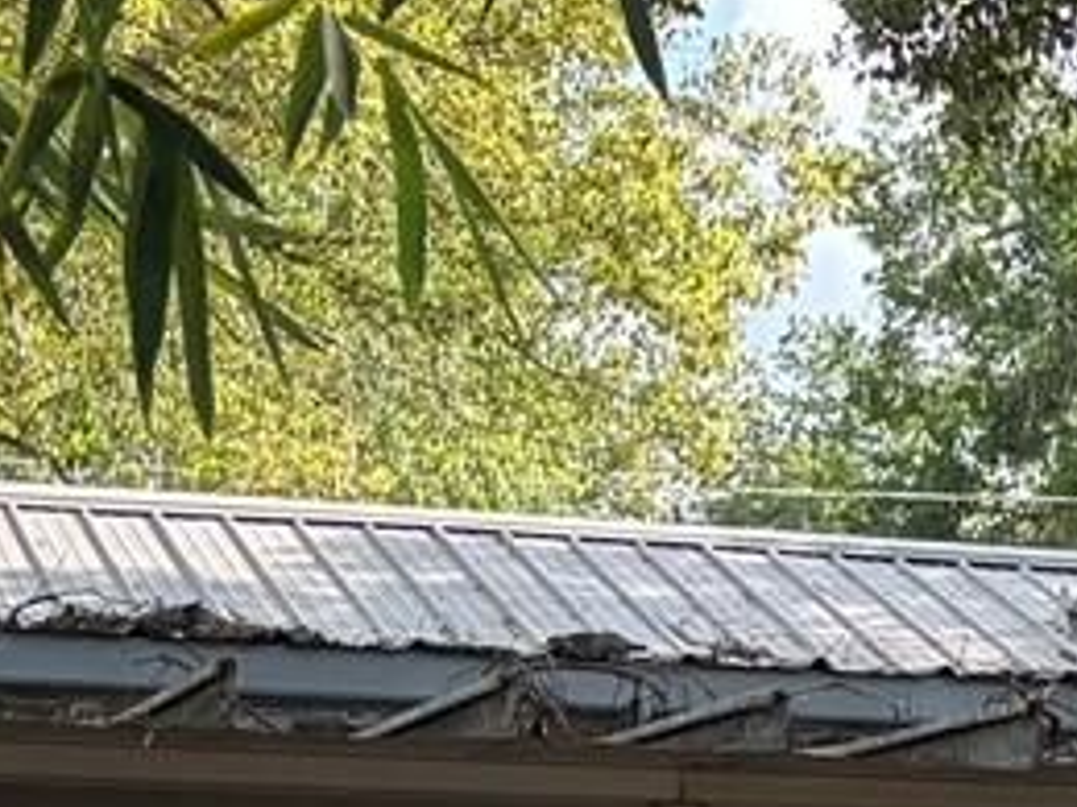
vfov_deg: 9.1
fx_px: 4978
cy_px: 1059
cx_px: 1673
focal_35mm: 160
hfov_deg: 11.7
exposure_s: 1/400
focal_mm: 5.96
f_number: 1.6
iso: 50
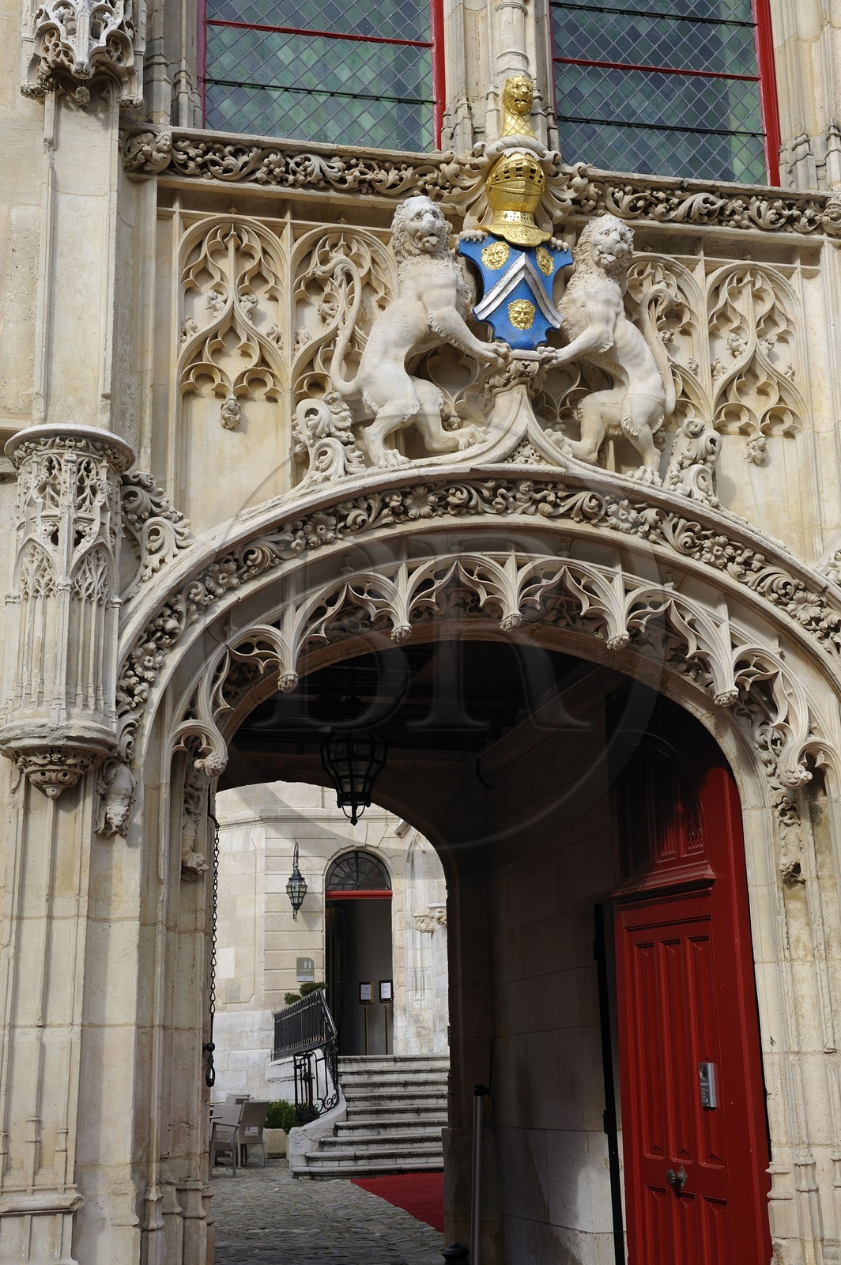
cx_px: 420
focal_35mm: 44
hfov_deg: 30.5
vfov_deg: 44.5
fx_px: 1544
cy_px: 632
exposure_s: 1/160
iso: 200
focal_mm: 44
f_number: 9
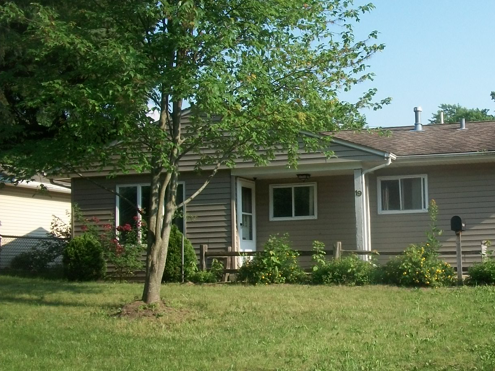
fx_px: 772
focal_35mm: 54
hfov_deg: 34.2
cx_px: 416
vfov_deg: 27.0
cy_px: 215
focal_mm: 5.7
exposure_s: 1/250
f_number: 5.5
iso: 80
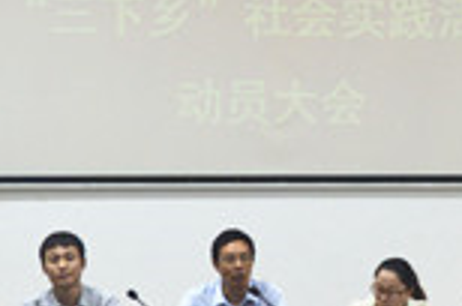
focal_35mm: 185
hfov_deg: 11.1
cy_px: 178
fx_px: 2369
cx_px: 390
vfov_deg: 7.4
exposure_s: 1/15
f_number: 4.8
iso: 400
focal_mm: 38
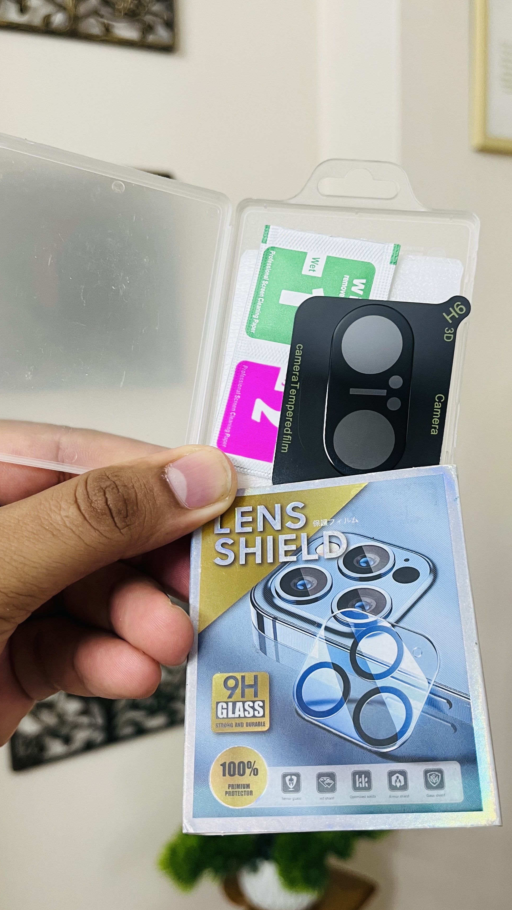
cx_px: 274
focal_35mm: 33
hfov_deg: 35.6
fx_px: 796
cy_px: 465
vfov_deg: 59.5
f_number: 1.6
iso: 80
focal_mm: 5.1
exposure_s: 1/50
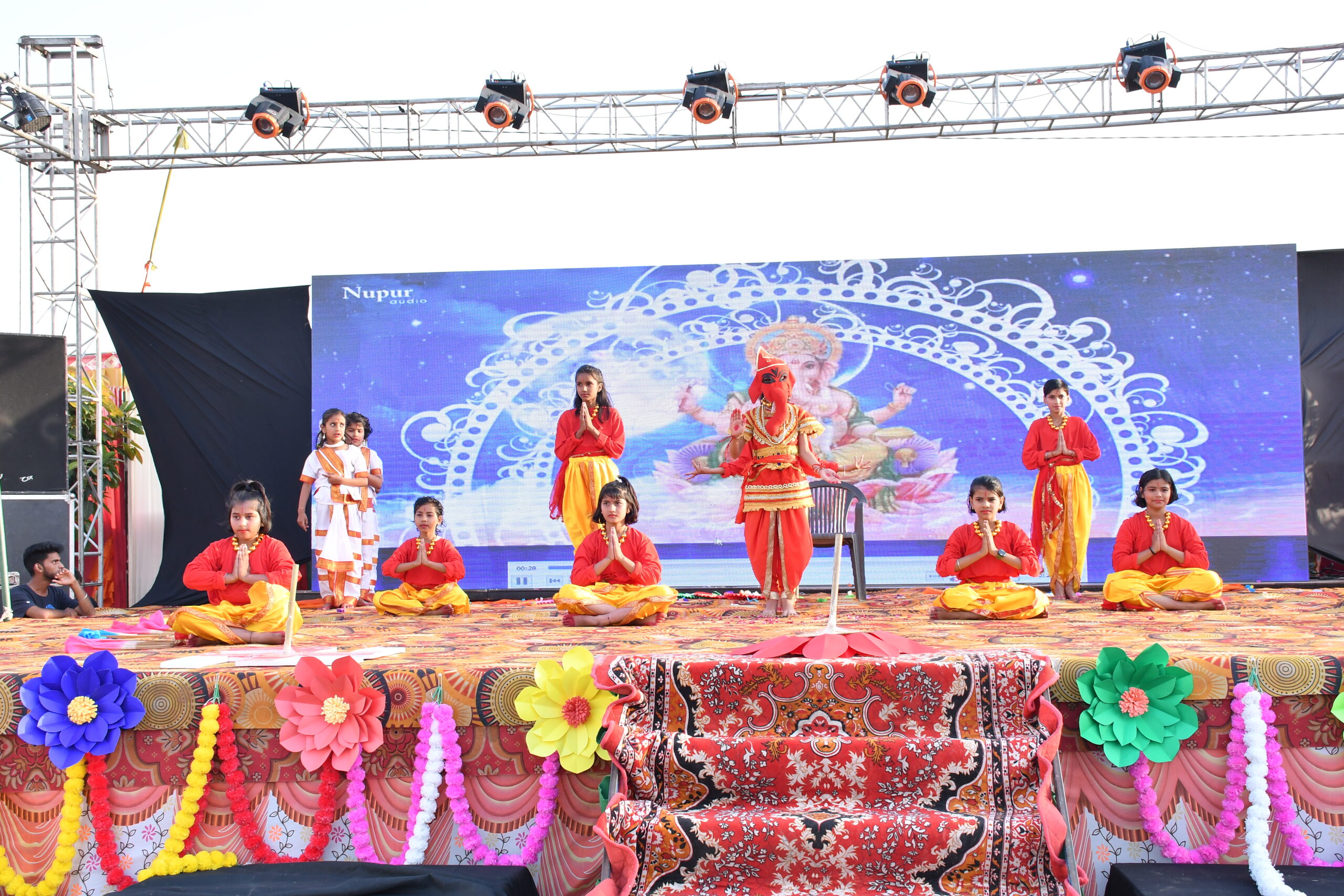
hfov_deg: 41.1
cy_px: 448
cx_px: 672
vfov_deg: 28.1
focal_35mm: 48
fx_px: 1792
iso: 500
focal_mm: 32
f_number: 8
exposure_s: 1/125
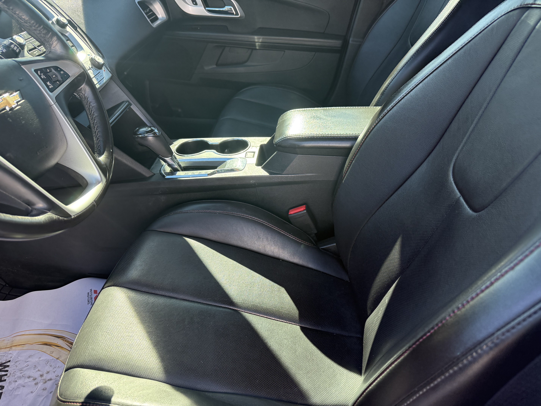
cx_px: 270
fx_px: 375
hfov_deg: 71.6
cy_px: 203
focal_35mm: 24
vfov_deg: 56.8
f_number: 1.78
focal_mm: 6.76
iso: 160
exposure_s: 1/243
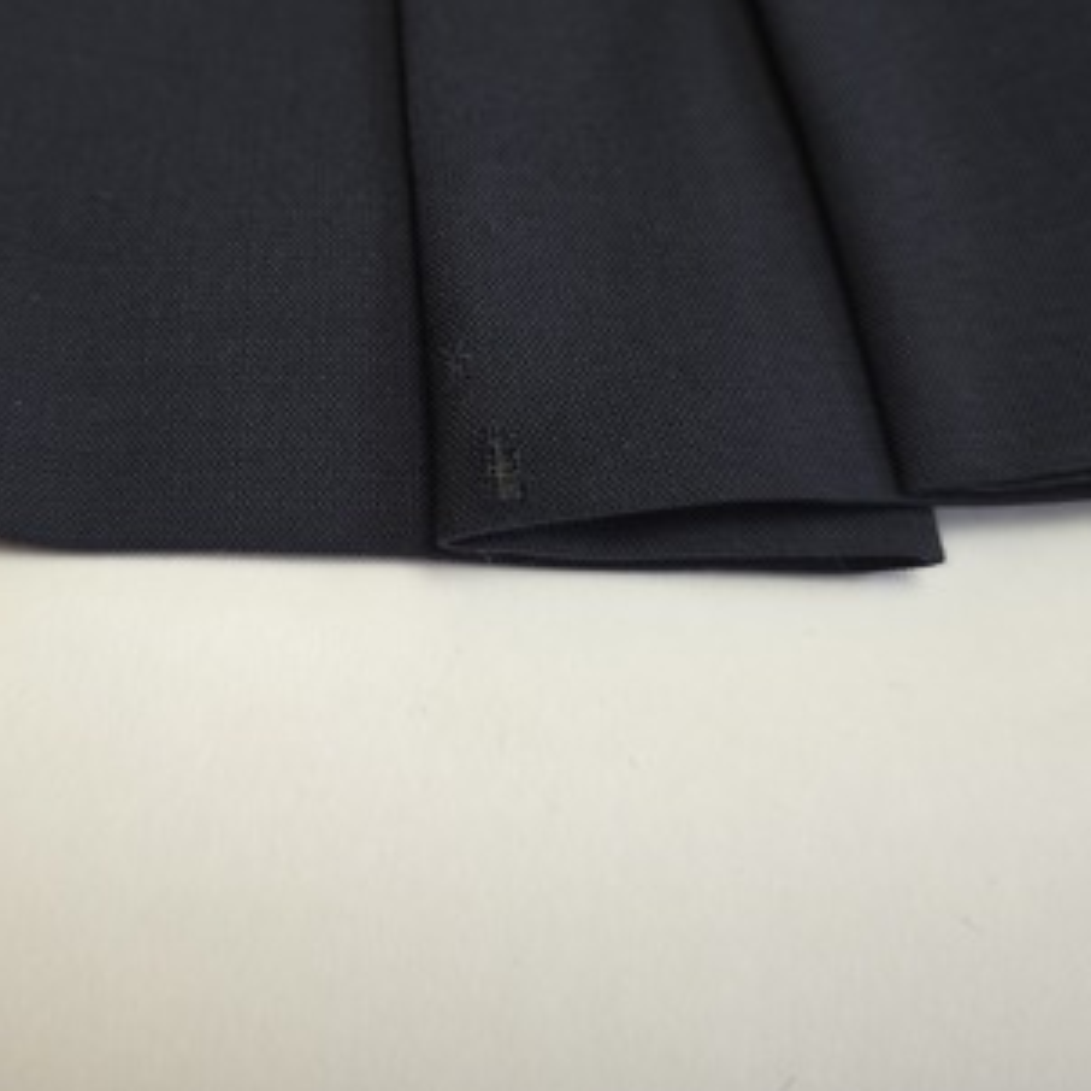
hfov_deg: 42.2
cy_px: 312
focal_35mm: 39
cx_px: 347
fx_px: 1391
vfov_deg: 41.9
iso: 400
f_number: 1.7
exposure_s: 1/51
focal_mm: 6.3
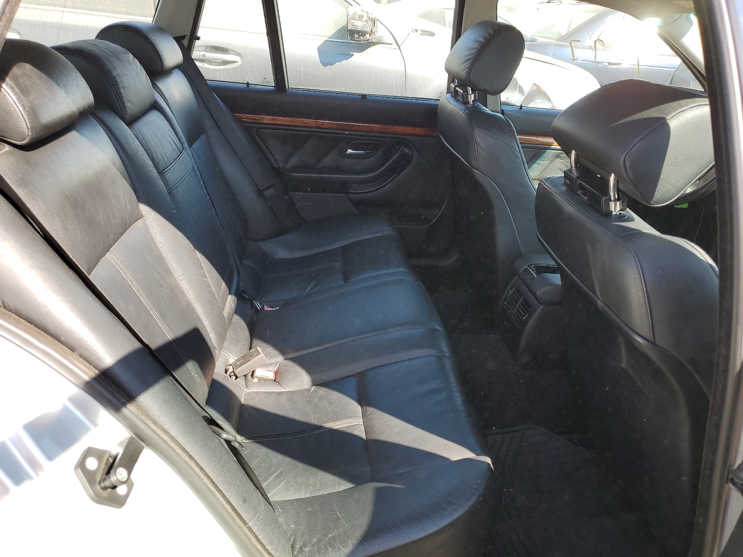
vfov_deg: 53.1
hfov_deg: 67.3
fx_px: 558
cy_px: 278
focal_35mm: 26
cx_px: 372
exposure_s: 1/370
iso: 50
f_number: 1.5
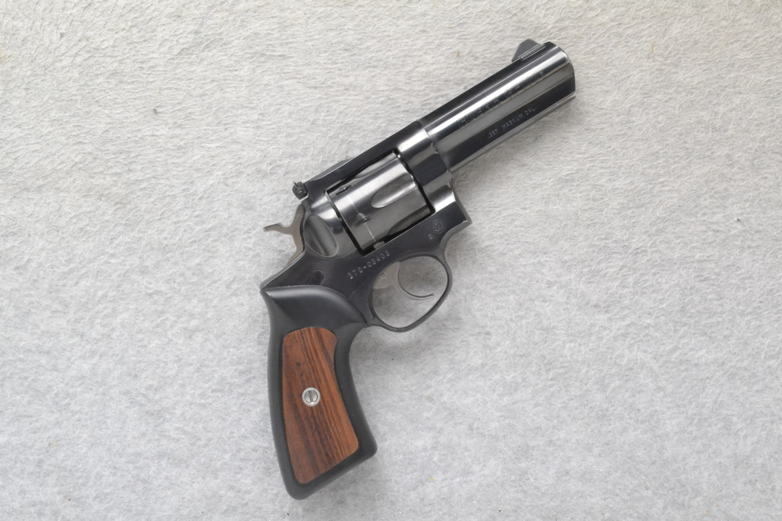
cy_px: 260
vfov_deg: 25.8
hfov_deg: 37.9
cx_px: 391
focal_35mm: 52
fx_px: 1140
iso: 3200
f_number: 20
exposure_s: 1/60
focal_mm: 35
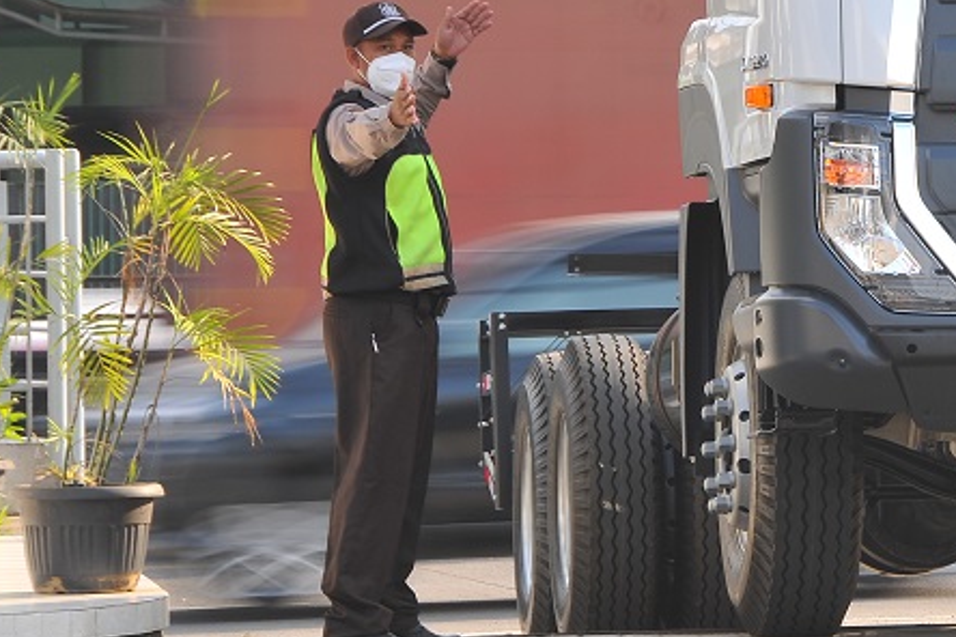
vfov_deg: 5.1
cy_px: 52
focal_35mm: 270
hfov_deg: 7.6
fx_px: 7169
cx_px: 975
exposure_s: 1/25
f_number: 10
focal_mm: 80
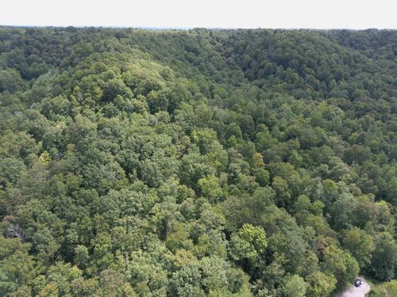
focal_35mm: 26
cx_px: 198
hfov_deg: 67.3
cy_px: 148
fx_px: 298
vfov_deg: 53.1
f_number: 1.8
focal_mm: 4.74
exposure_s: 1/320
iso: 100
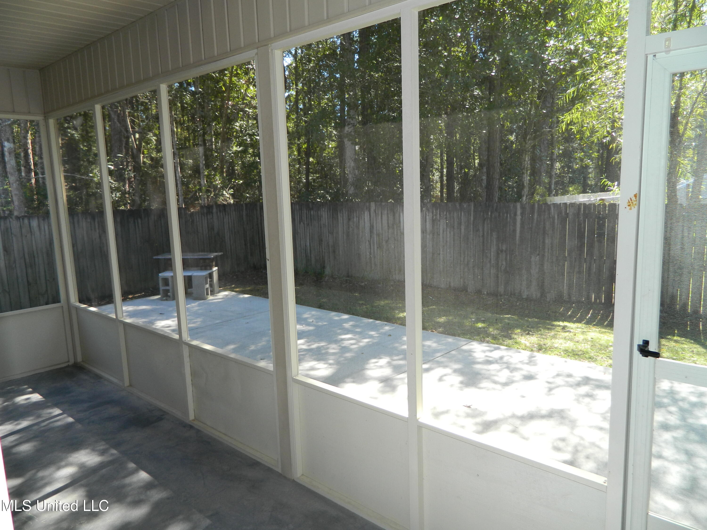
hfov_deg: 69.4
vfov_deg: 54.9
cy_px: 265
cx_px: 354
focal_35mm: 25
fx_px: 511
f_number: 3.1
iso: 80
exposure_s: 1/100
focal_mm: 4.5
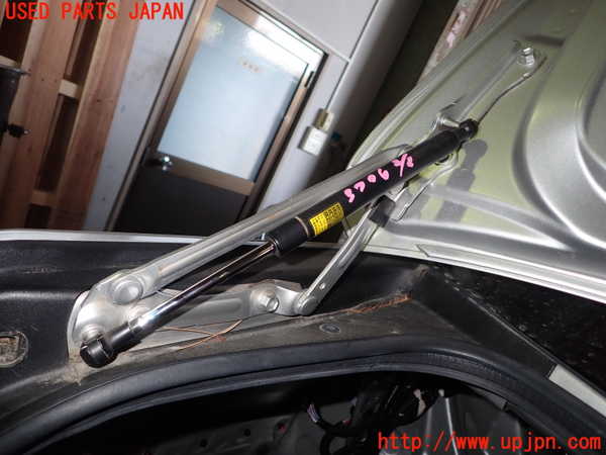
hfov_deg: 69.4
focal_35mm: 25
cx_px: 303
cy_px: 228
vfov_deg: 54.9
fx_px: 438
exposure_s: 1/30
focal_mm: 4.5
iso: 200
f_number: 5.6
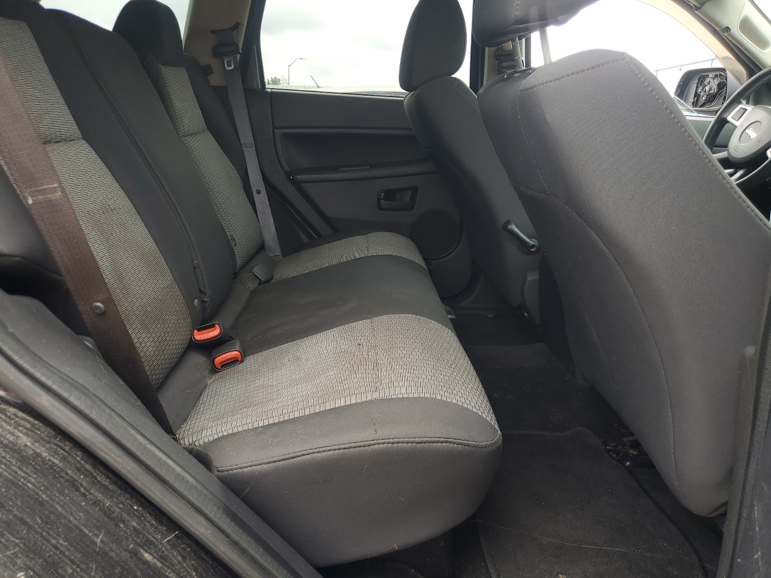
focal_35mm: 26
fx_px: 579
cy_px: 289
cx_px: 386
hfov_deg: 67.3
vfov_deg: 53.1
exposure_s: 1/161
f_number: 1.5
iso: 50
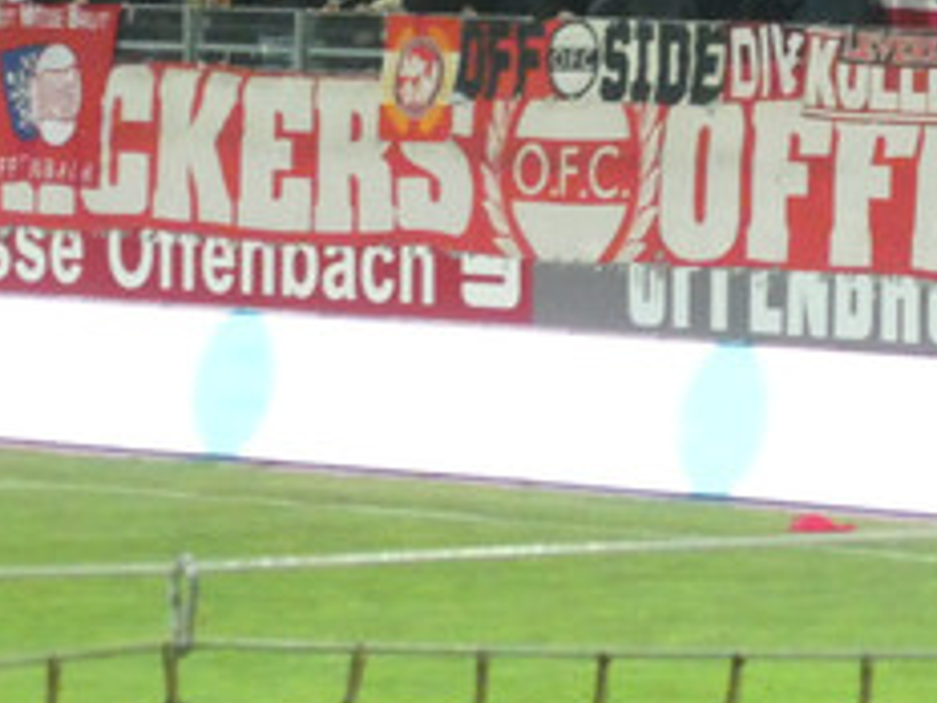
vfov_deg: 3.6
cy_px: -246
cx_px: 1187
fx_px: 11288
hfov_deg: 4.7
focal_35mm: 417
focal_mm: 27.1
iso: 1250
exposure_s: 1/80
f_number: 5.4
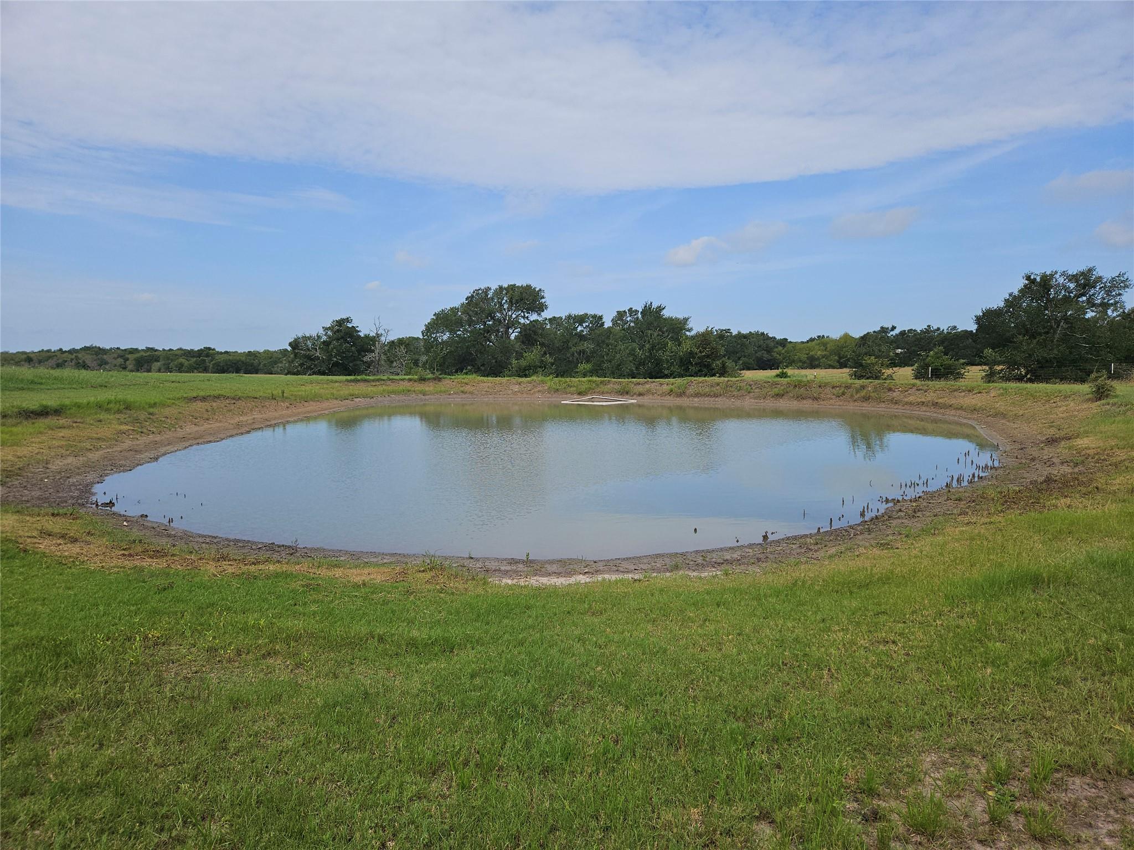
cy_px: 425
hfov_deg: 73.9
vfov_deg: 58.9
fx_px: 753
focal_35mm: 23
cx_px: 567
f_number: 1.8
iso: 25
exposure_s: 1/3194
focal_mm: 5.4
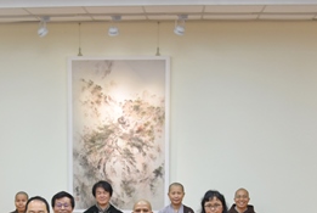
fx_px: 829
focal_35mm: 94
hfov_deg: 21.5
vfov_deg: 13.8
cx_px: 91
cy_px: 313
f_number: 4
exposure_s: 1/60
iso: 400
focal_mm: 24
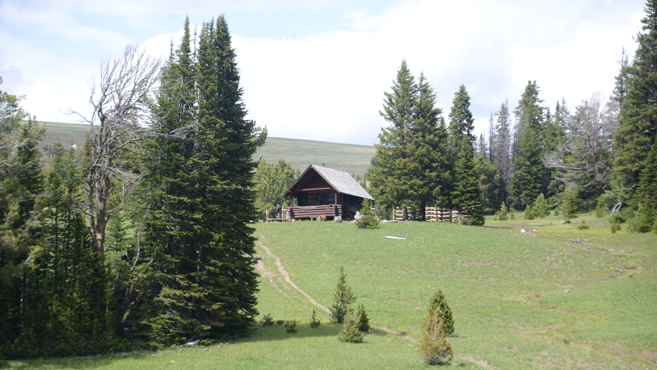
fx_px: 3014
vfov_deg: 7.0
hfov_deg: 12.4
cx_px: 328
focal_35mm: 173
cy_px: 191
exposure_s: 1/160
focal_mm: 110
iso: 200
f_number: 6
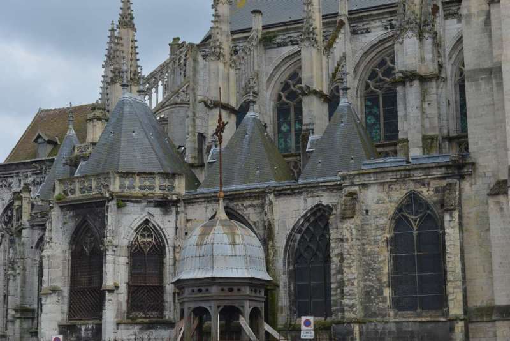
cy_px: 170
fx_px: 992
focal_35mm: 70
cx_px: 255
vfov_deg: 19.5
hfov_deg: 28.8
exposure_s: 1/250
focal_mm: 70
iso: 125
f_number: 9
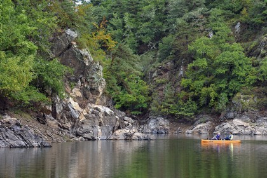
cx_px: 134
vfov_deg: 10.5
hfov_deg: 15.8
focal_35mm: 130
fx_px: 964
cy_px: 89
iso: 400
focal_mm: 130
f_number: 7.1
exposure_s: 1/400
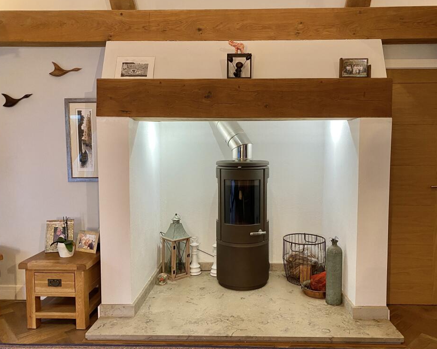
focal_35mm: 28
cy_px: 174
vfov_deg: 51.5
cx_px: 235
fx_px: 362
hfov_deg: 62.1
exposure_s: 1/50
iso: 200
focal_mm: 4.25
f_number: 1.8
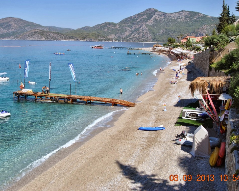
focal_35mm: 41
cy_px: 96
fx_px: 290
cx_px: 124
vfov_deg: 36.5
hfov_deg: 44.8
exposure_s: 1/250
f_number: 8
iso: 100
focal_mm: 24
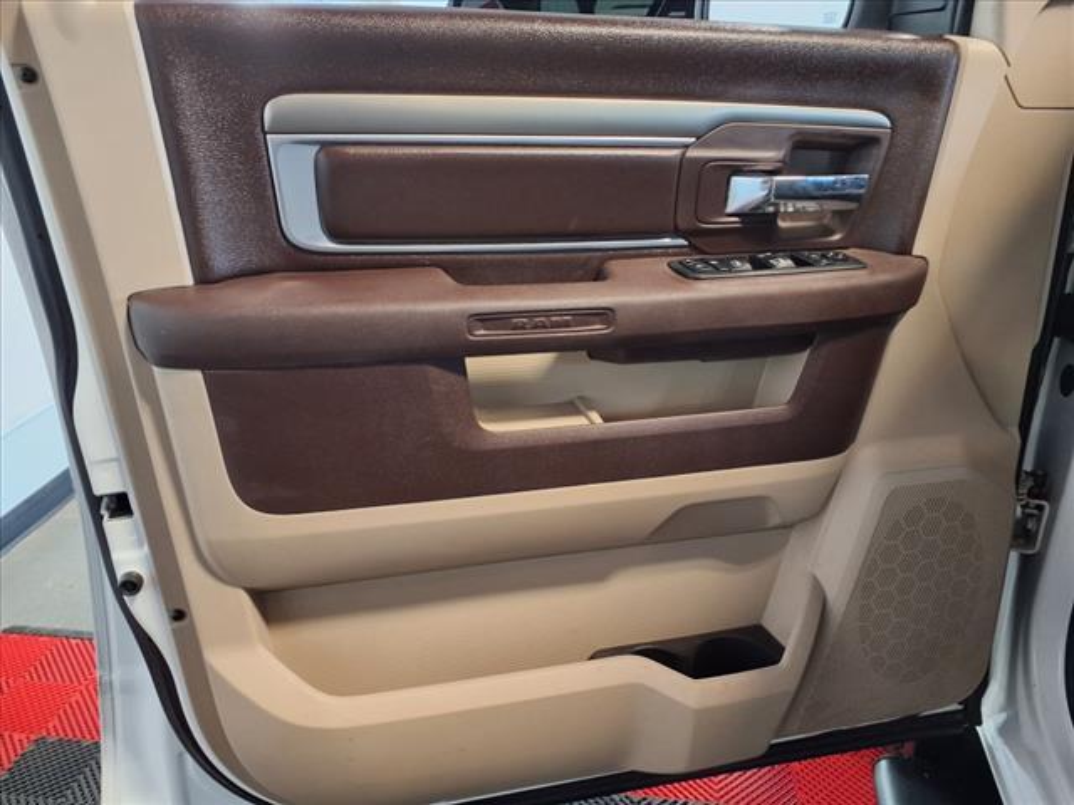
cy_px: 402
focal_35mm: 27
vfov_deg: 51.4
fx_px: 838
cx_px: 537
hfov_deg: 65.3
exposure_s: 1/24
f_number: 1.9
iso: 250
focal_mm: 3.58
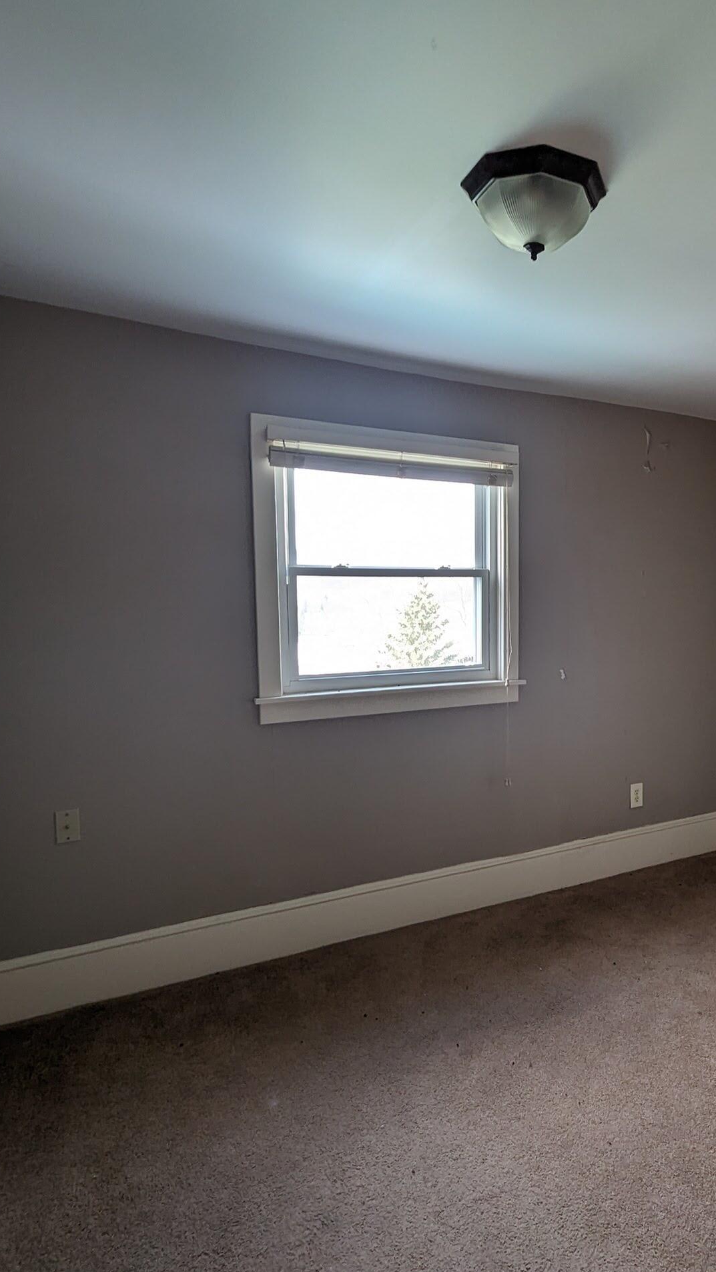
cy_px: 639
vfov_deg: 89.6
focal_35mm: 19
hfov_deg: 55.9
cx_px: 524
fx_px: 641
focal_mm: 1.95
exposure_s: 1/60.1
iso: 61
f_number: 2.2
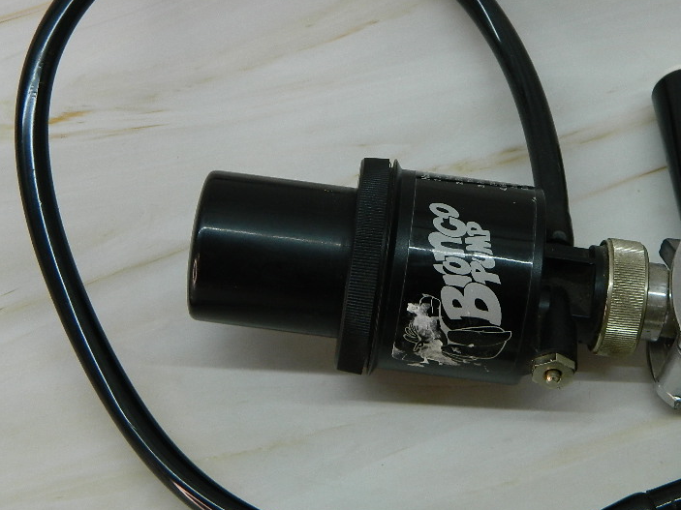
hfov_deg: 23.4
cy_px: 244
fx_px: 1633
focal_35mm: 83
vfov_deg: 17.8
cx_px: 464
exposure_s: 1/50
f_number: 3.8
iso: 100
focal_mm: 10.2
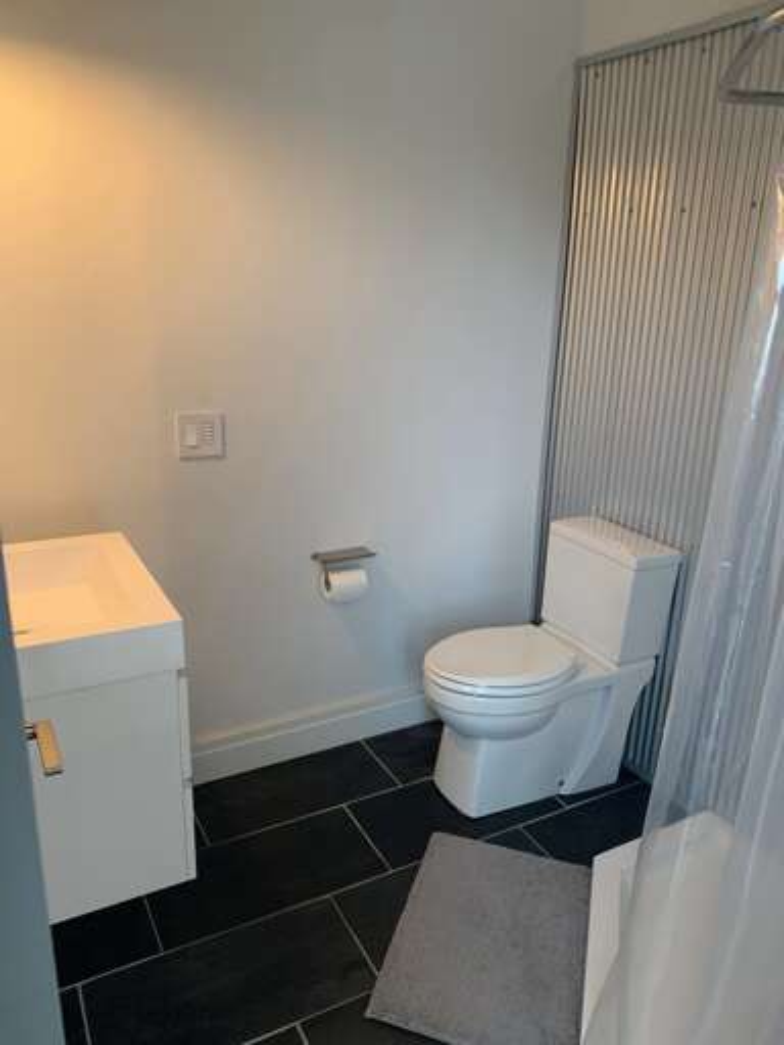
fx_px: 785
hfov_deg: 53.1
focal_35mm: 26
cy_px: 522
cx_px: 392
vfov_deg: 67.3
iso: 320
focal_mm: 4.25
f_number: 1.8
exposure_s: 1/60
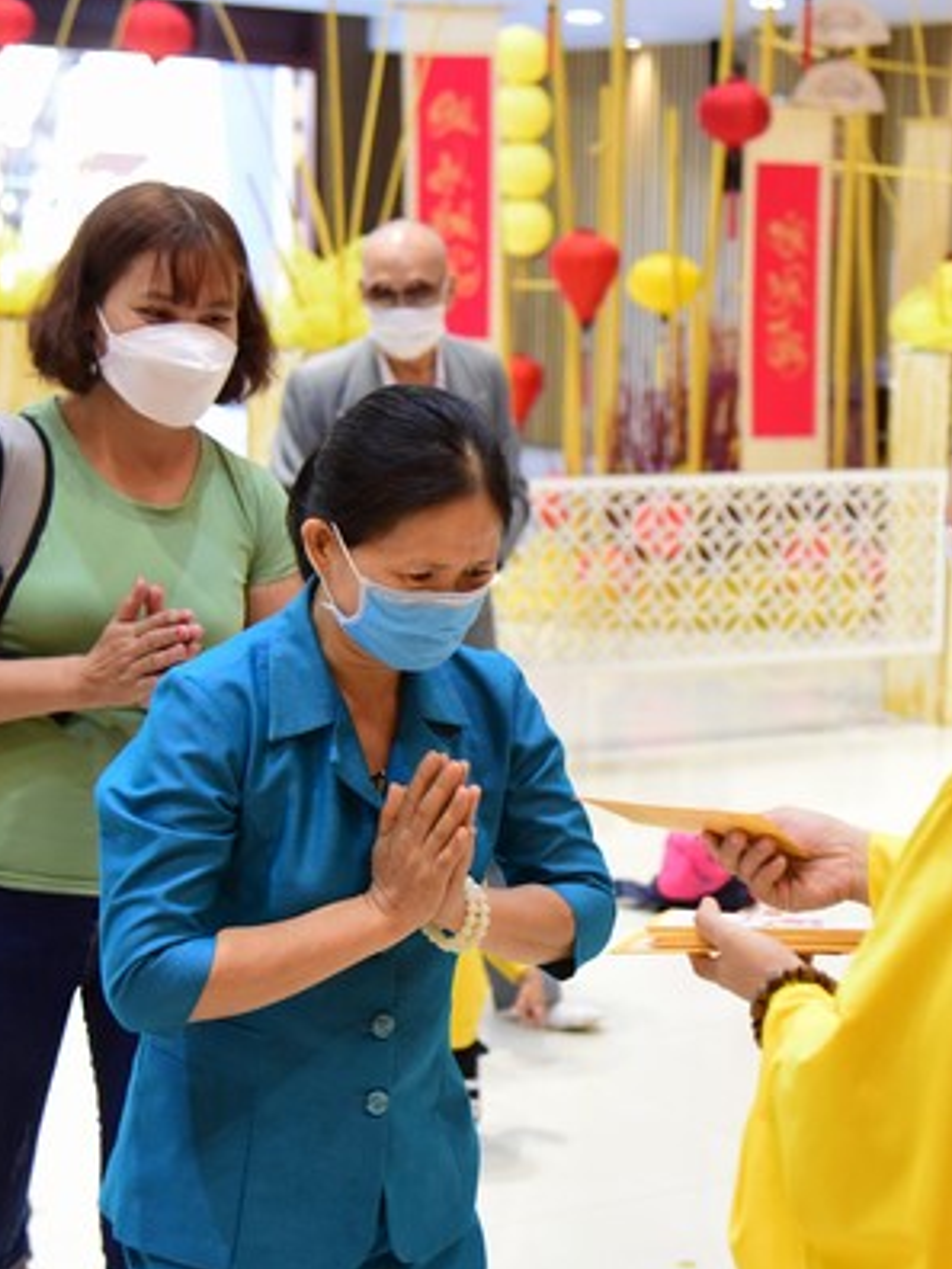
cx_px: 712
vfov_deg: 24.7
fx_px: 2897
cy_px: 638
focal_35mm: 79
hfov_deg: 18.5
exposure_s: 1/125
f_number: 4
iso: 2500
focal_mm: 50
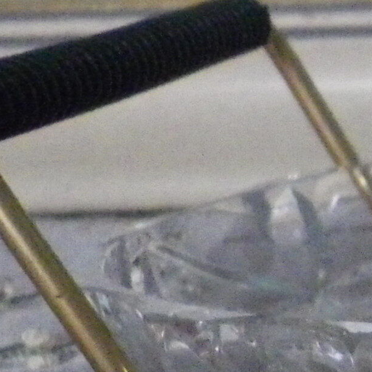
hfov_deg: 9.1
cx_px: 1051
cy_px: 224
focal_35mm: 161
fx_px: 1957
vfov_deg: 10.9
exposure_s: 1/60
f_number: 2.6
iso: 640
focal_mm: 4.9
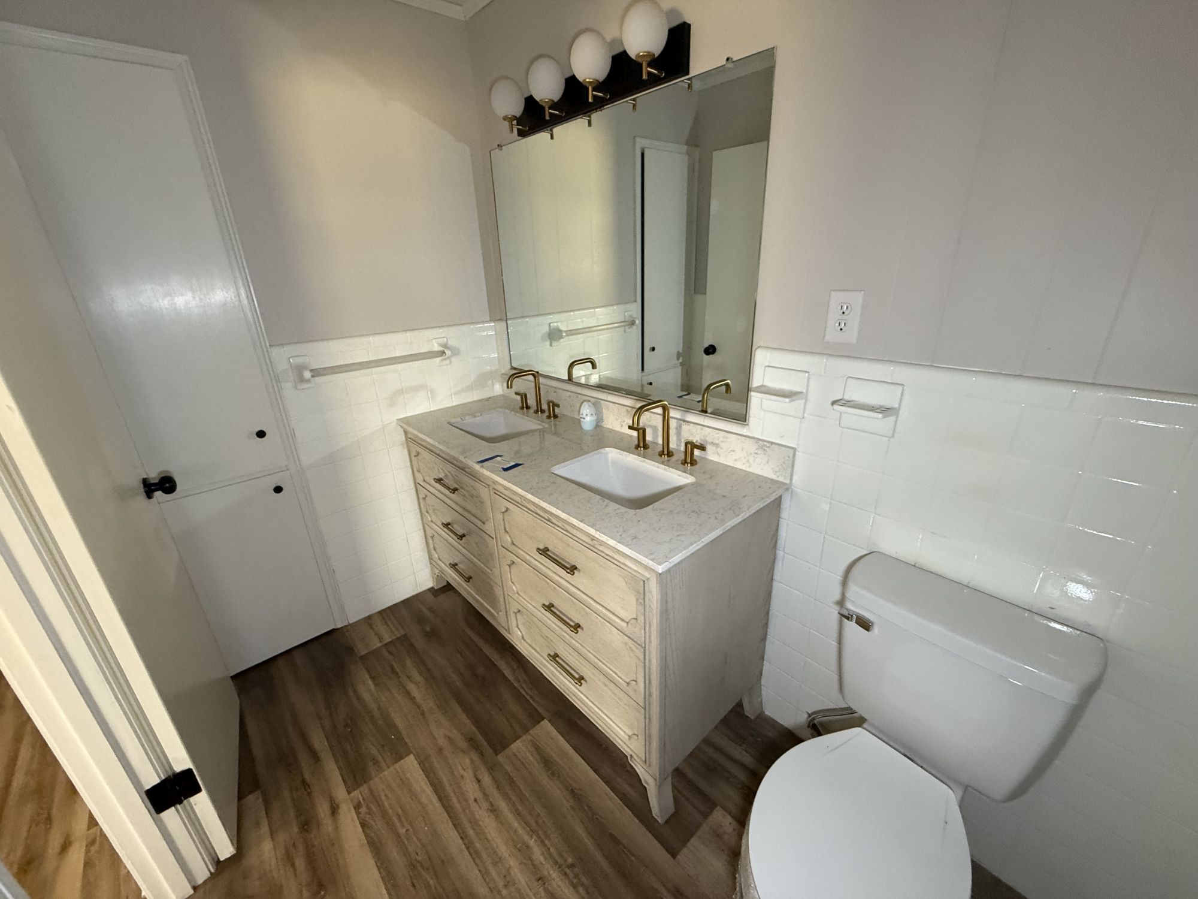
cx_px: 599
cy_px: 450
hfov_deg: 102.1
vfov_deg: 85.7
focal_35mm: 14
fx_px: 485
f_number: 2.2
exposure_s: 1/64
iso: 320
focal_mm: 2.22
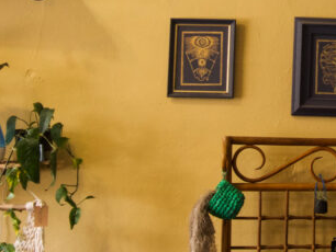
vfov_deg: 15.1
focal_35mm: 97
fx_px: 942
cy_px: 15
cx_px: 376
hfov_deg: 19.3
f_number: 3.5
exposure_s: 1/100
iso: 800
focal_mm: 14
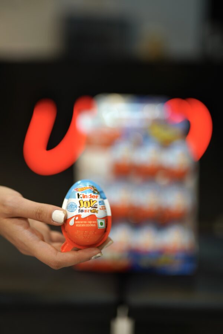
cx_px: 112
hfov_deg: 27.0
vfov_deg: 39.6
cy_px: 167
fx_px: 465
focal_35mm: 50
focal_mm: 50
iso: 250
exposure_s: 1/160
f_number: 1.4
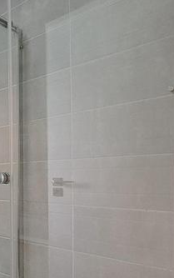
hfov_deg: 24.9
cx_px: -110
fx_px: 250
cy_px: 182
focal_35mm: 33
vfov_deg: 57.0
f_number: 2.2
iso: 125
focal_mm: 1.74
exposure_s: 1/50
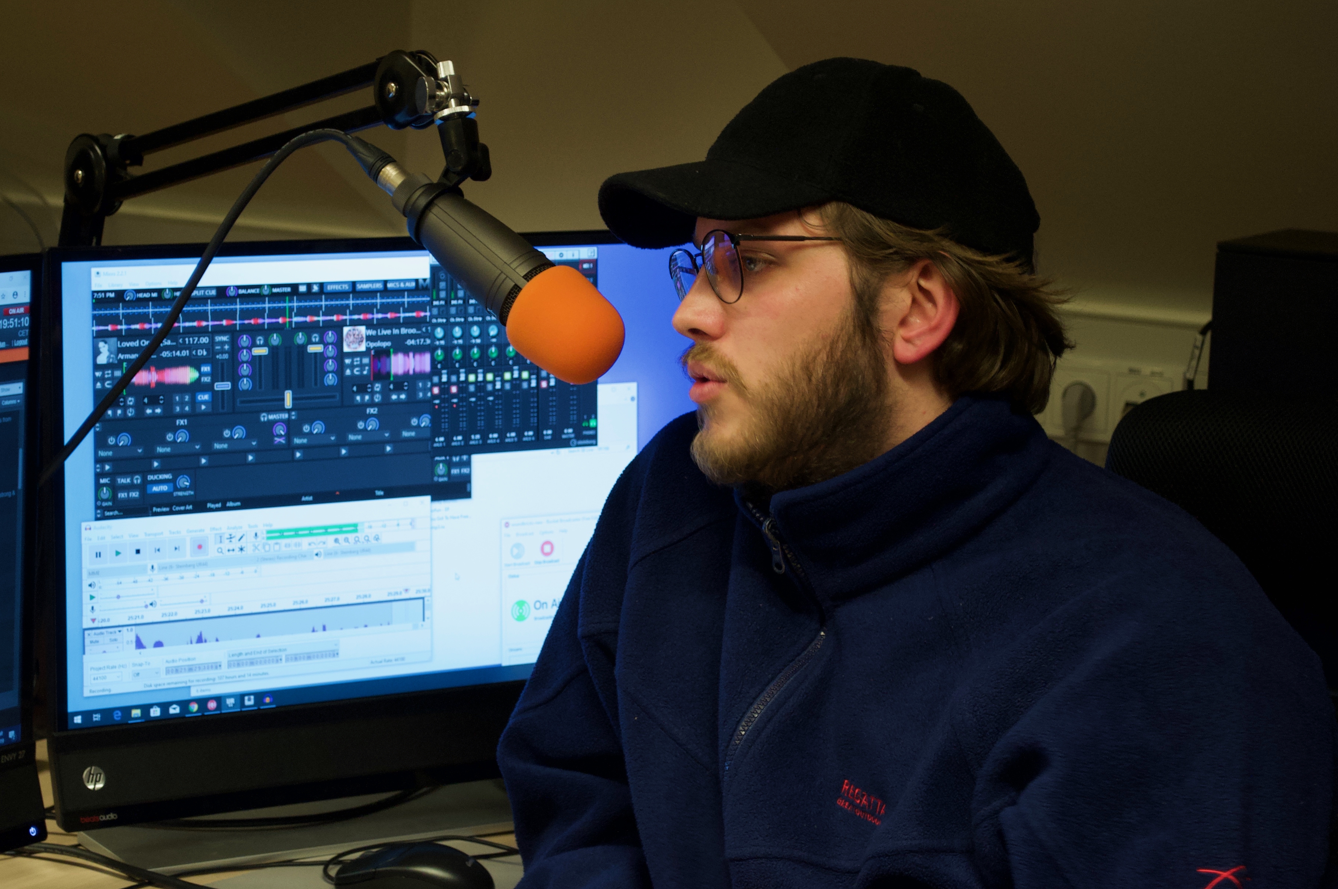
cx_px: 628
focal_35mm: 98
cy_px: 373
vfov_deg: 14.0
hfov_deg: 20.9
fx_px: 3623
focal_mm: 55
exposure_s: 1/30
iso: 1000
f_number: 5.6
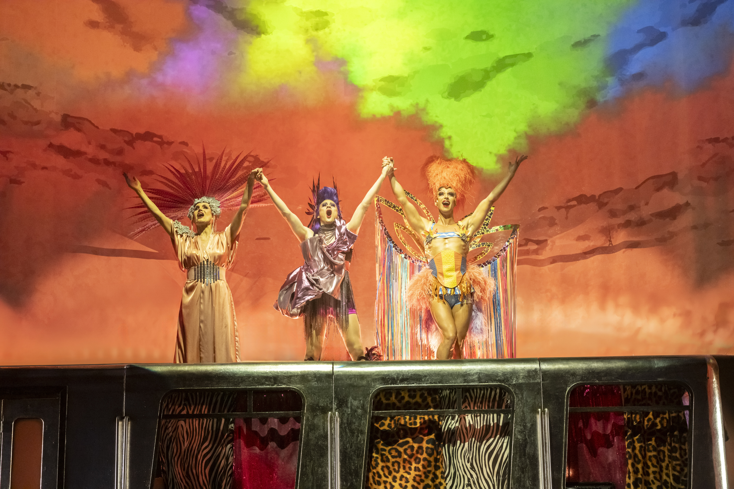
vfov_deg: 18.9
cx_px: 367
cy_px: 244
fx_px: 1468
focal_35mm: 72
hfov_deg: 28.1
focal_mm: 72
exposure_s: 1/250
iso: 3200
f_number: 5
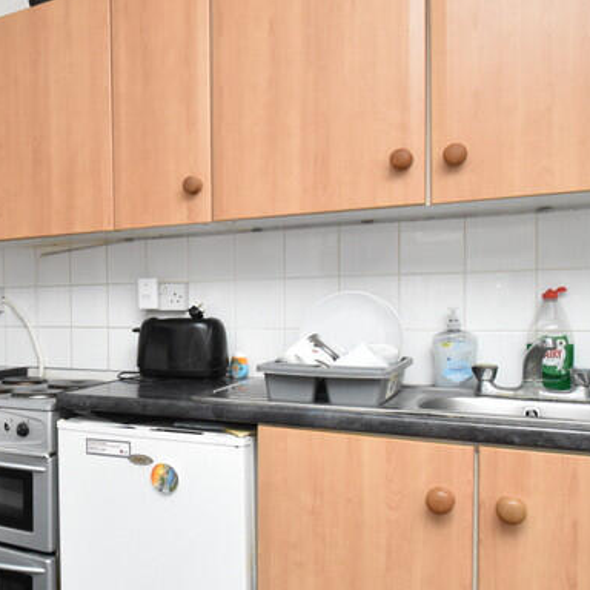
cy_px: 291
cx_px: 54
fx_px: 656
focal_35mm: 34
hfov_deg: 44.0
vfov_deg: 48.4
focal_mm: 10
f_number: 10
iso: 2000
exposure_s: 1/60
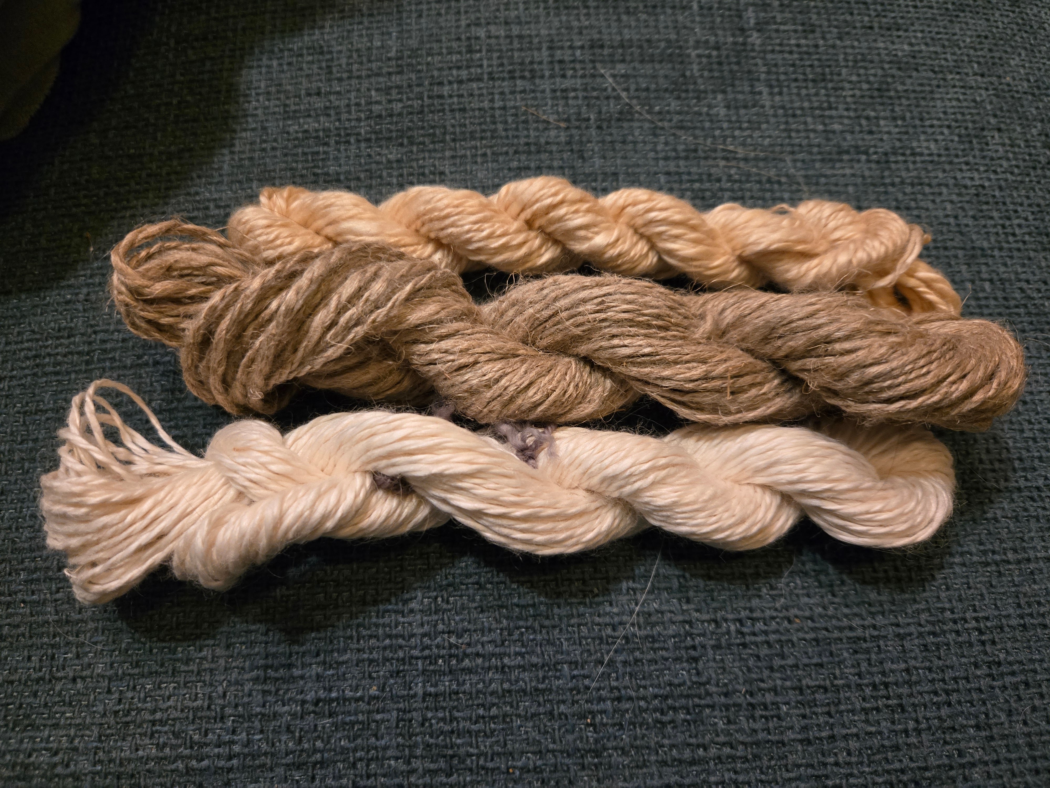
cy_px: 394
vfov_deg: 58.9
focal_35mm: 23
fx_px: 698
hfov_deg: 73.9
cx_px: 525
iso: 800
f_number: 1.8
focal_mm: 5.4
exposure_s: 1/60
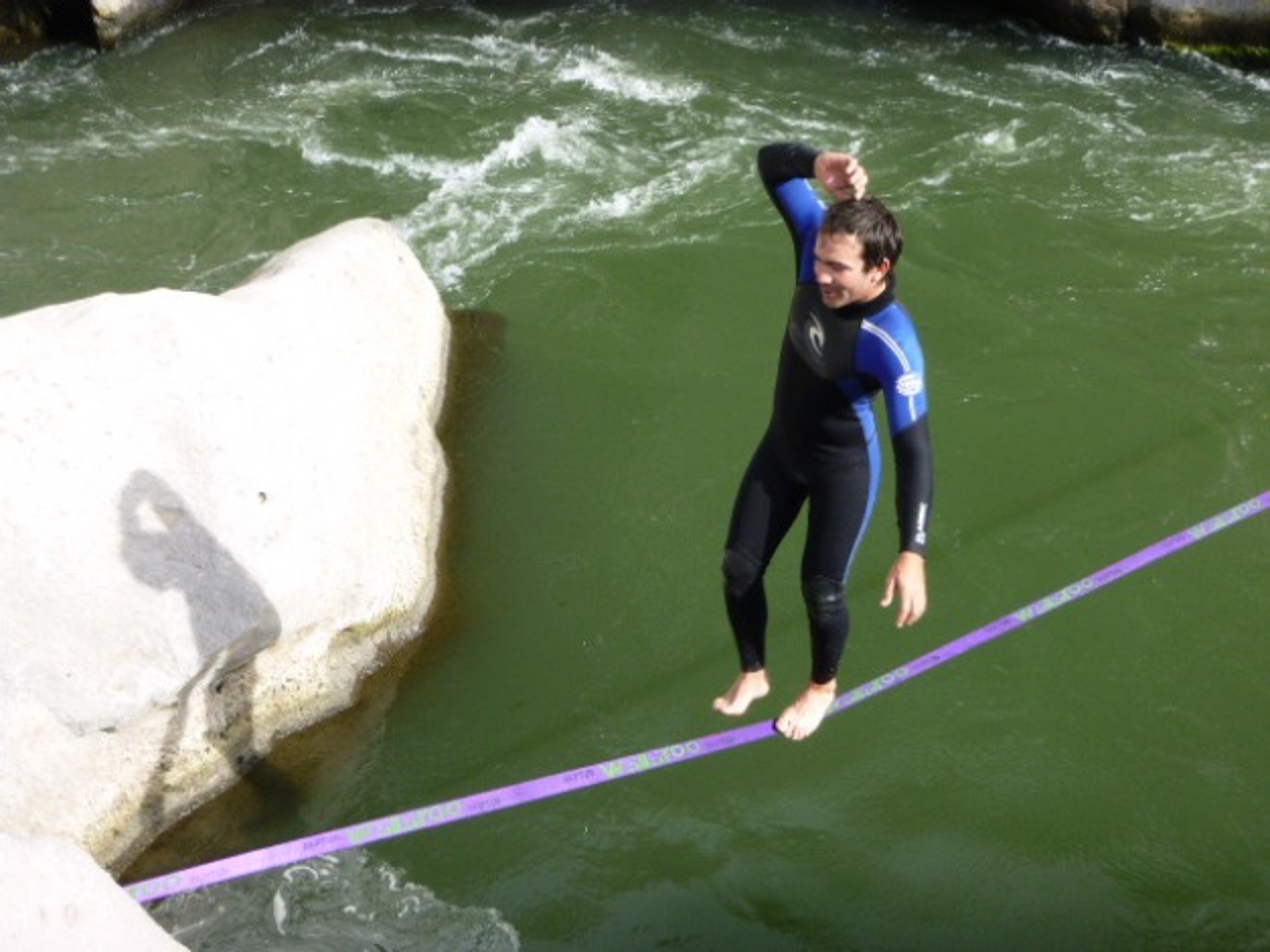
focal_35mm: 50
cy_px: 476
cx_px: 635
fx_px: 1834
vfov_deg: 29.1
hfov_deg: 38.2
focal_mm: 9
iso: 100
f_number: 4.9
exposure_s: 1/160
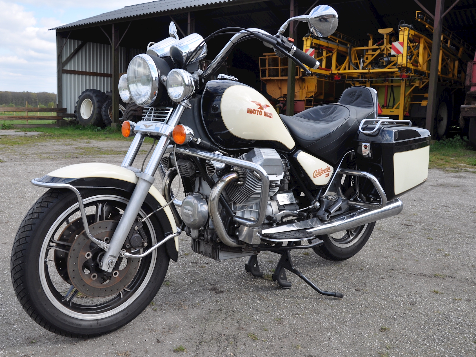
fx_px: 495
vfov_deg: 39.7
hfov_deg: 51.3
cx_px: 218
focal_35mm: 36
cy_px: 178
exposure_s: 1/250
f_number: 8
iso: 200
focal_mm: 22
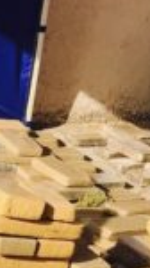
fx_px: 1107
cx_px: -95
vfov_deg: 13.7
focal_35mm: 156
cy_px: 214
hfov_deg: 7.6
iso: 20
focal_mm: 3.99
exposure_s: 1/1681
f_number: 1.8
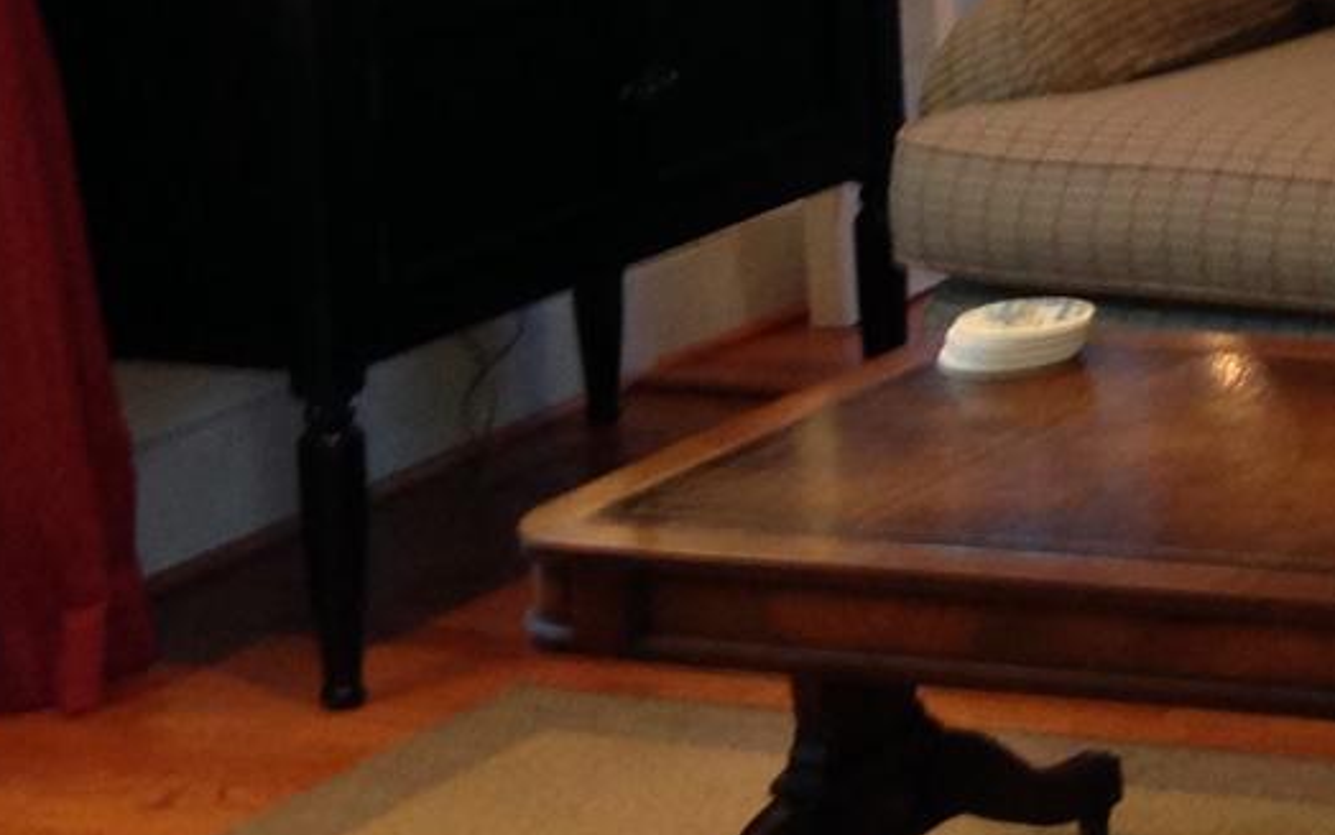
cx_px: 2088
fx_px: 4985
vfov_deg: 9.3
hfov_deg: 14.1
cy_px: -391
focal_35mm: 137
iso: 100
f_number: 2.4
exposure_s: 1/20
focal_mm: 4.12
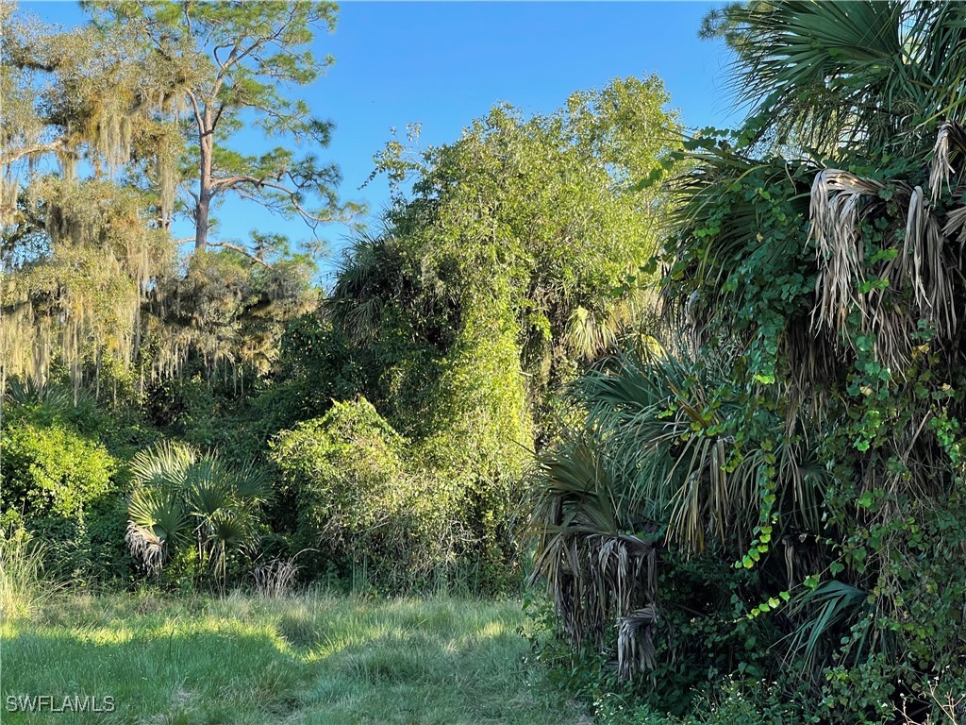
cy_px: 362
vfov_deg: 22.9
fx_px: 1786
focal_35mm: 64
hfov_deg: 30.3
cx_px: 483
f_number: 2.2
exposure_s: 1/361
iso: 20
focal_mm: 7.5
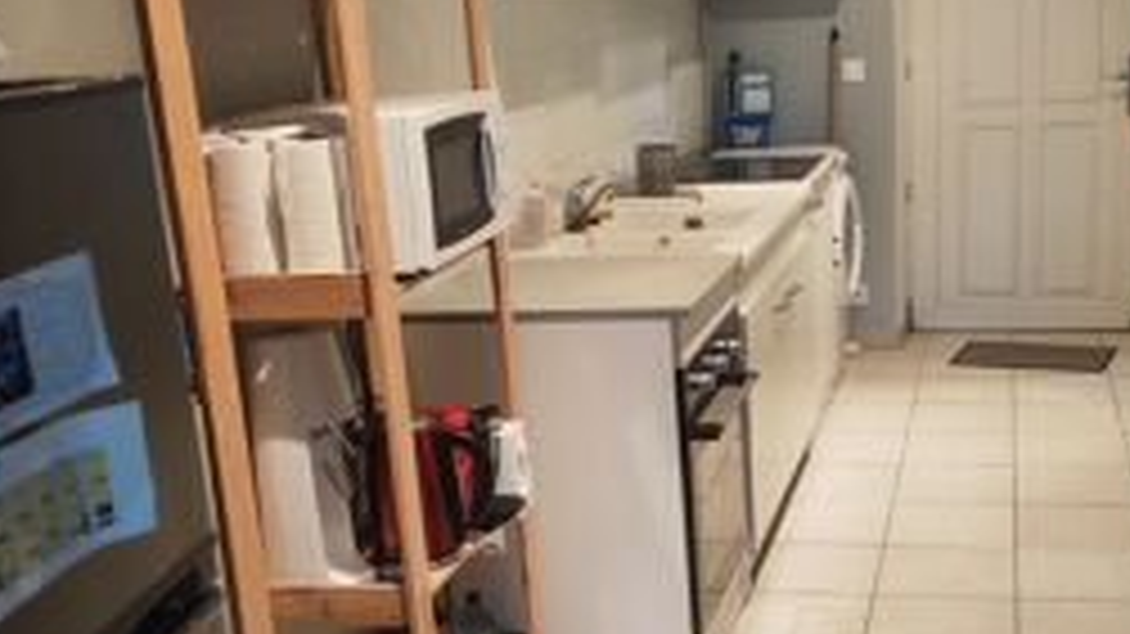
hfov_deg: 41.1
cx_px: 689
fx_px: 1498
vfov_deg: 23.8
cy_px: 429
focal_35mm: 50
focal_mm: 5.53
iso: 1000
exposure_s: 1/100
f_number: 1.8
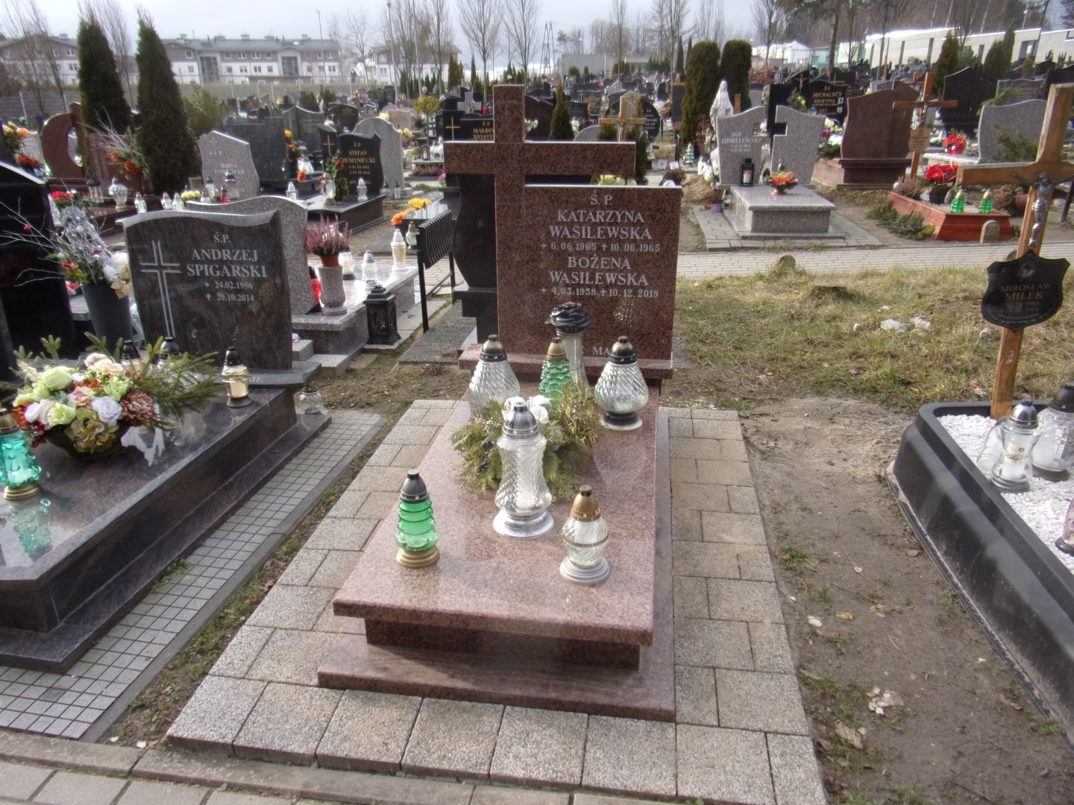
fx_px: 745
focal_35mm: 24
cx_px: 537
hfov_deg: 71.6
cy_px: 402
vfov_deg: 56.8
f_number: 3.3
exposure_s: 1/240
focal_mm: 4.3
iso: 80
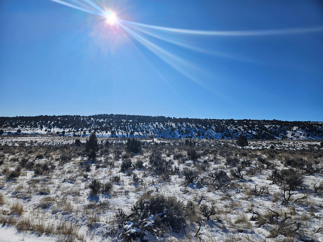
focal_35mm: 23
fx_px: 215
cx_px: 162
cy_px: 121
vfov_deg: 58.9
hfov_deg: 73.9
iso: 25
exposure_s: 1/5343
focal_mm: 5.4
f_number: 1.8
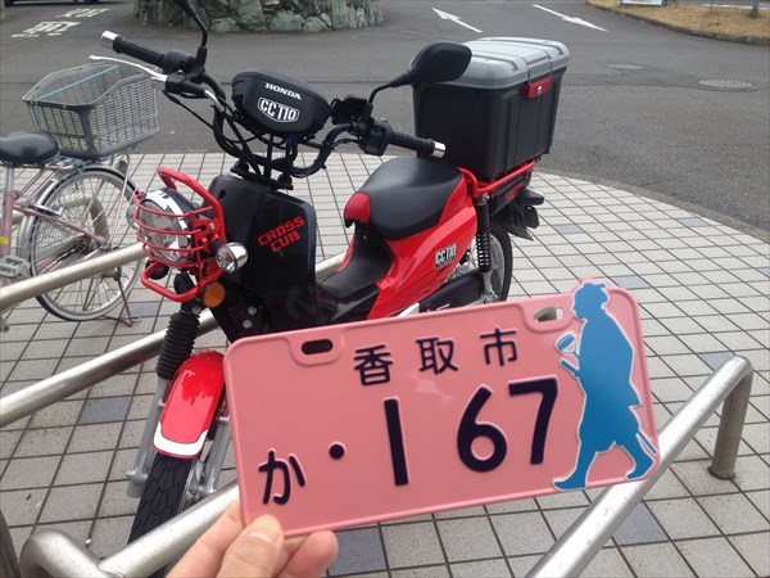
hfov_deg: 55.4
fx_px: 734
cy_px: 289
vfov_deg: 42.9
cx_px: 385
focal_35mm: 33
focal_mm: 4.12
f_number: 2.4
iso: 50
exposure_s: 1/193
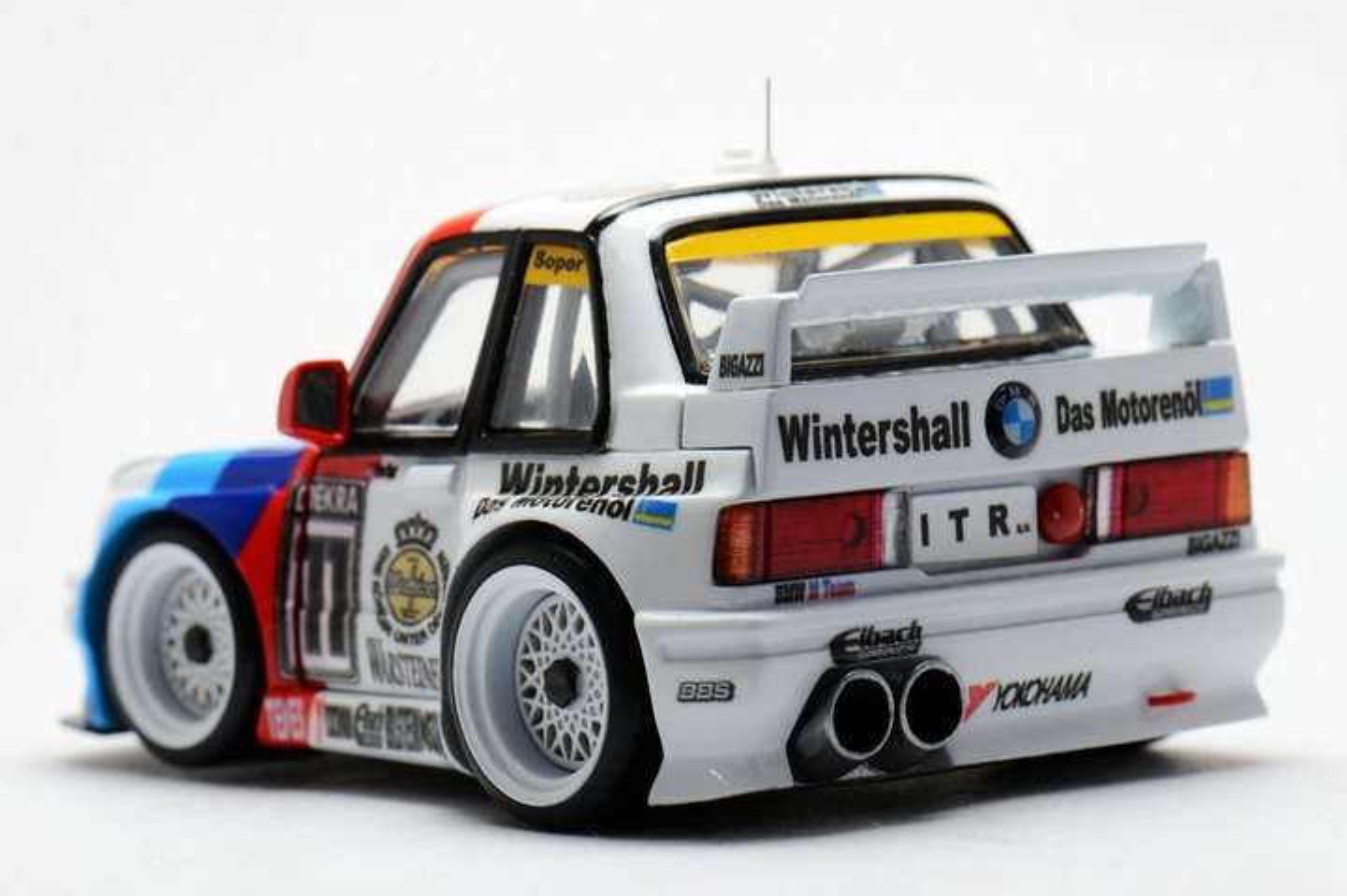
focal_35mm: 105
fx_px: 3926
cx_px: 674
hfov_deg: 19.5
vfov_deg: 13.0
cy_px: 448
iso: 1250
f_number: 16
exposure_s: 1/80
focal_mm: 105
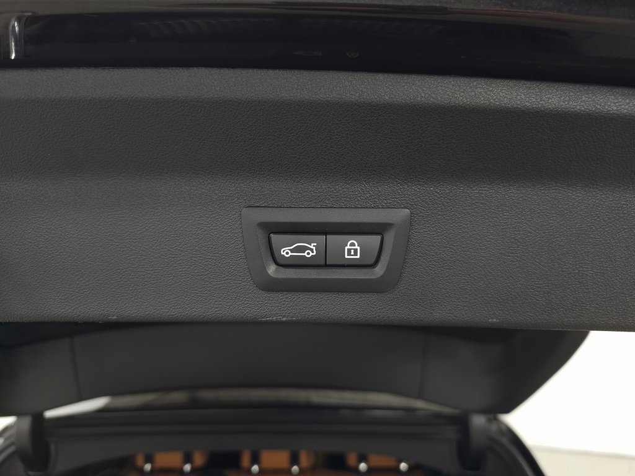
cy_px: 238
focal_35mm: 23
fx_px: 422
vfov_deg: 58.9
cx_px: 318
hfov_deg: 73.9
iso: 100
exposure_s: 1/60
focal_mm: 6.3
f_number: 1.7
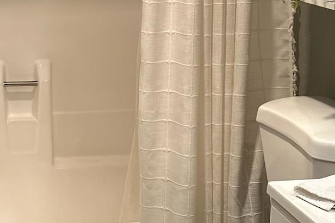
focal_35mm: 83
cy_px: 37
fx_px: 772
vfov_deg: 16.3
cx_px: -7
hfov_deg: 23.4
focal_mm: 6.86
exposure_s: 1/120
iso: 125
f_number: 1.78
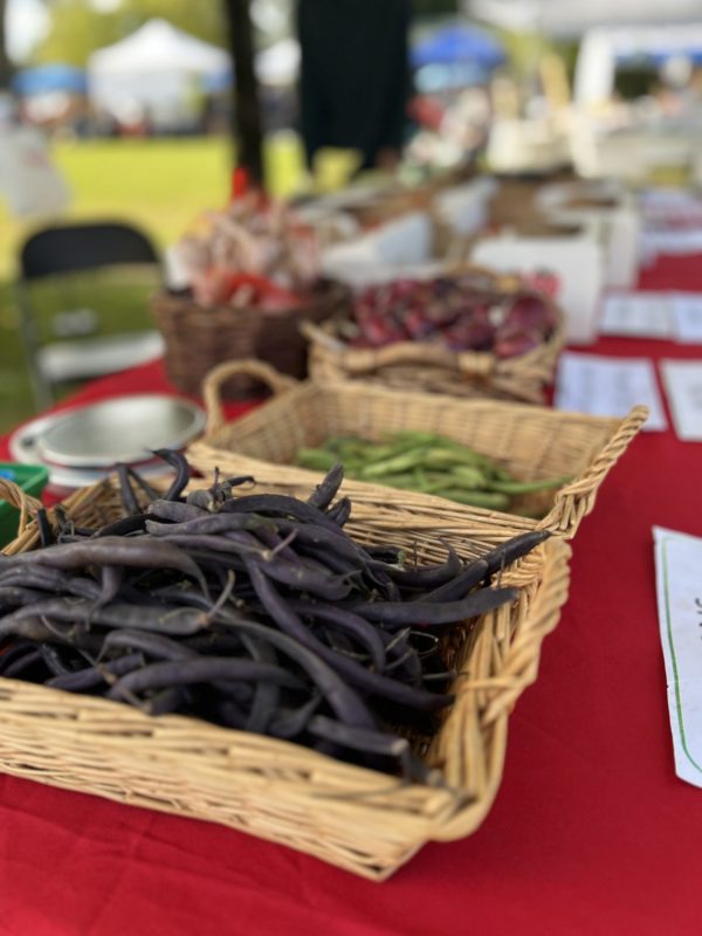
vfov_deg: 67.3
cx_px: 351
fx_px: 703
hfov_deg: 53.1
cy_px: 468
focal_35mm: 26
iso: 50
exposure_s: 1/552
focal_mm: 5.7
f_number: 1.5
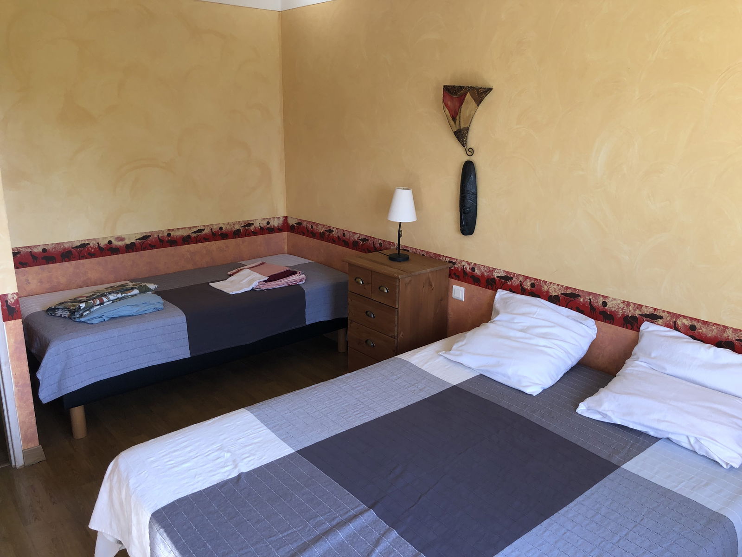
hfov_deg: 63.4
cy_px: 278
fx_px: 600
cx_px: 371
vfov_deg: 49.7
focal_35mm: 28
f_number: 1.8
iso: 64
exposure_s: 1/120
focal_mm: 4
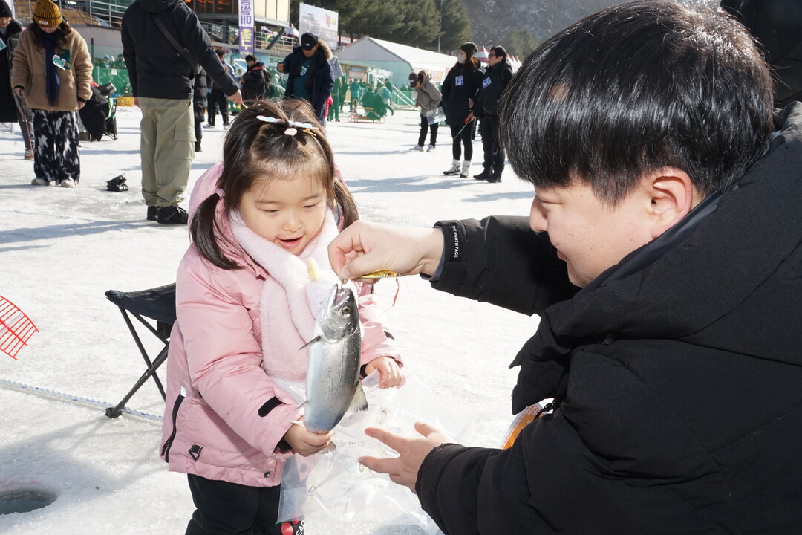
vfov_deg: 37.9
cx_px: 401
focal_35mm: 35
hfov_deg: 54.4
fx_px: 780
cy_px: 268
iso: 1000
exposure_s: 1/250
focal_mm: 35
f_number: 20
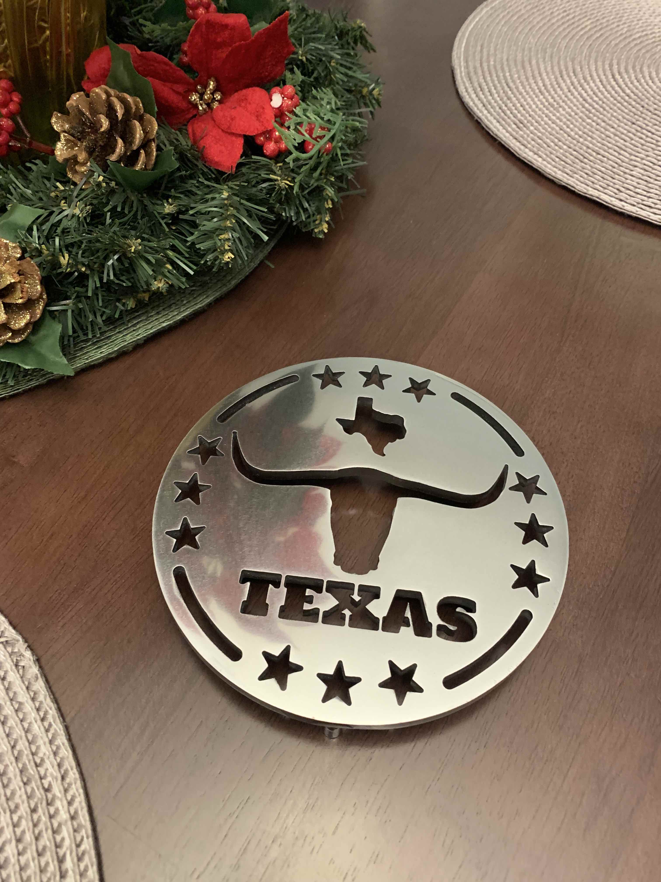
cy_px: 441
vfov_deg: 67.3
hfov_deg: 53.1
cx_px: 330
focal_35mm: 26
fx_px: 662
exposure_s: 1/30
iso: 500
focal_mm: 4.25
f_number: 1.8
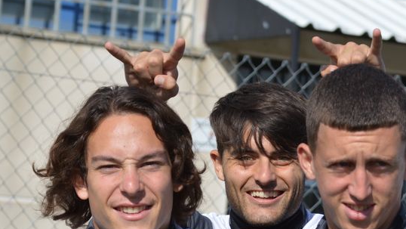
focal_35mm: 208
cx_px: 200
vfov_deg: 5.8
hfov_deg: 10.4
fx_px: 2239
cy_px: 206
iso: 100
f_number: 6.3
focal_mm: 75
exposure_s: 1/640
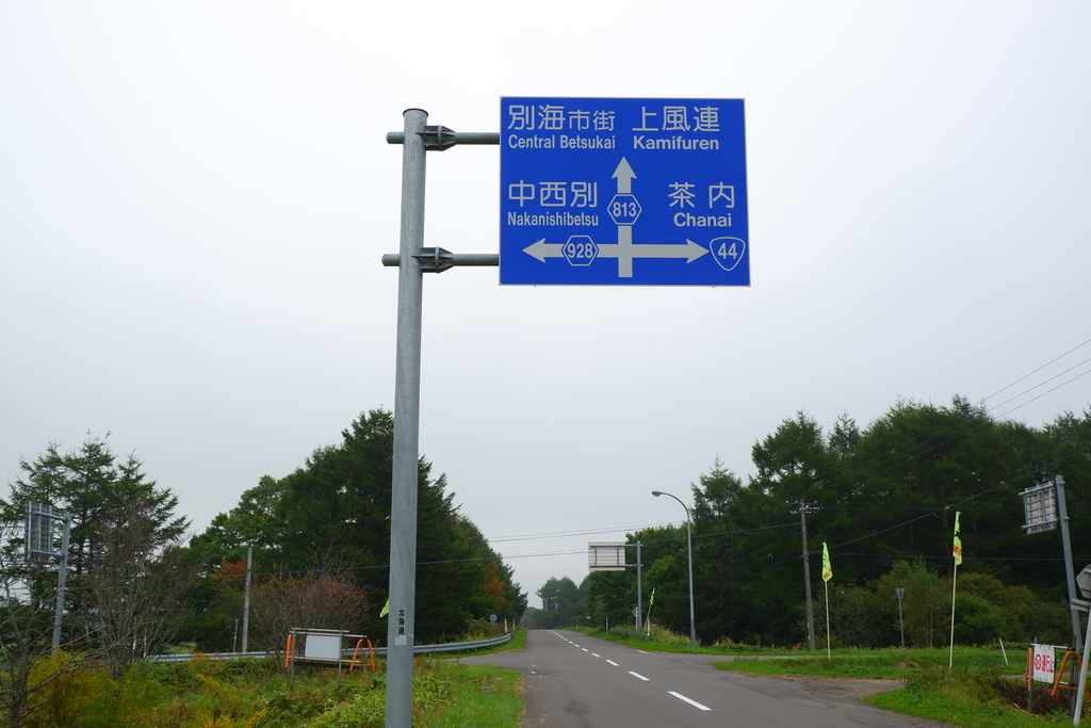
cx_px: 546
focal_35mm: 35
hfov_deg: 54.4
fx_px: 1061
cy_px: 364
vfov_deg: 37.9
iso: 250
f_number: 8
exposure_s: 1/200
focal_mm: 23.3
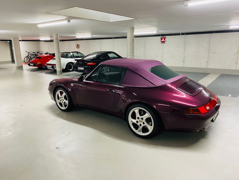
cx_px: 120
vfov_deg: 53.1
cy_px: 90
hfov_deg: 67.3
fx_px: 180
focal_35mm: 26
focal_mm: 4.25
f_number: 1.8
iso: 125
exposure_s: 1/50
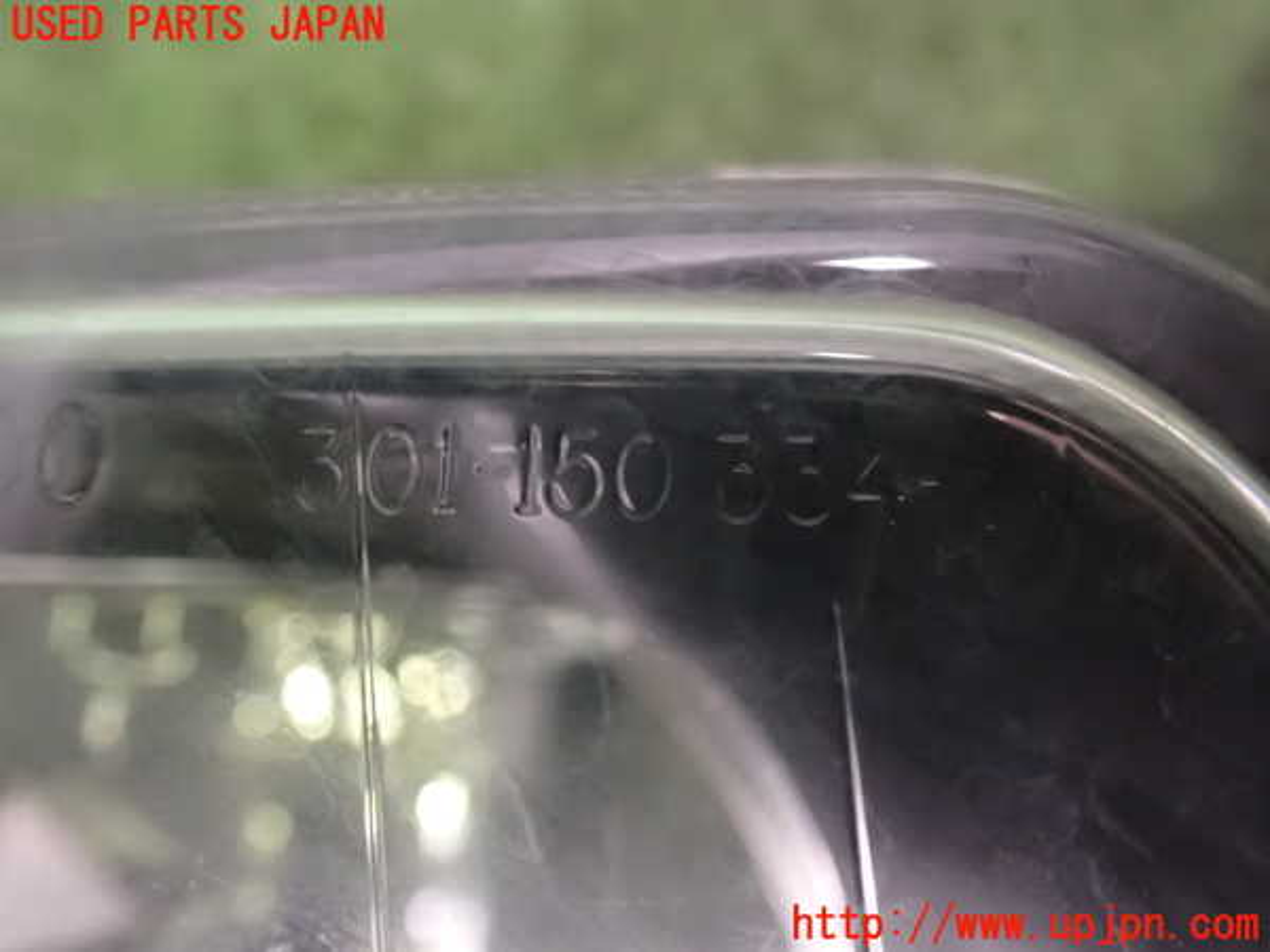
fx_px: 1101
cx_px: 635
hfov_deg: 60.0
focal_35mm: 30
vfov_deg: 46.8
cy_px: 476
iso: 1600
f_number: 2.3
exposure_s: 1/30
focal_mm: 5.4
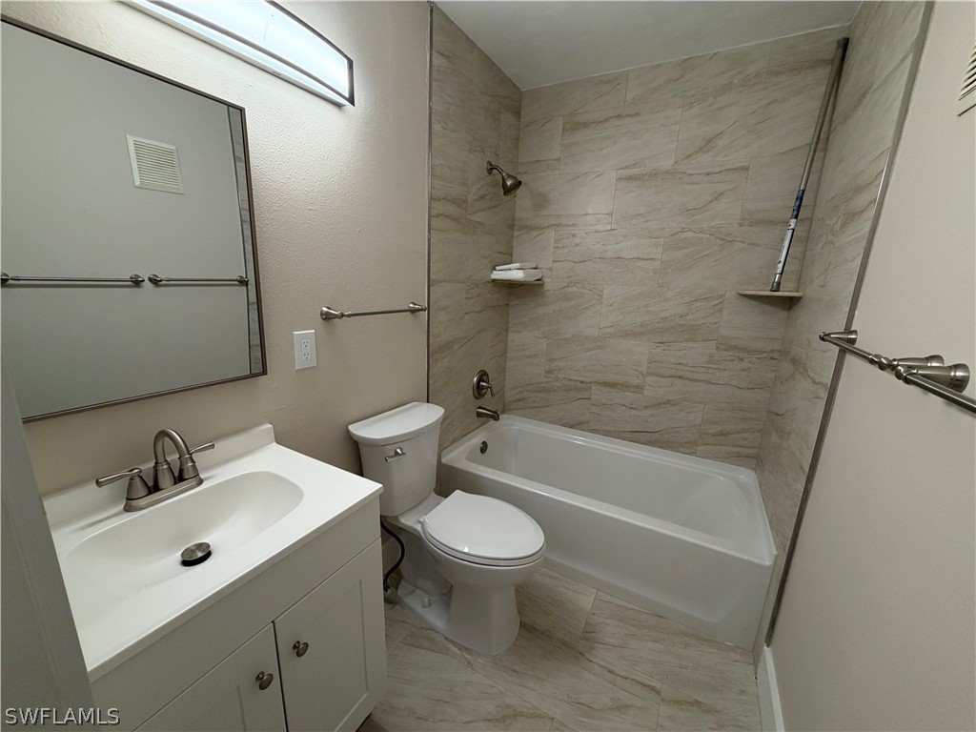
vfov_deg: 85.7
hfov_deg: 102.1
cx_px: 488
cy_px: 366
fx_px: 395
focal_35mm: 14
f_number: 2.2
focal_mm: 2.22
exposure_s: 1/121
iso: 250
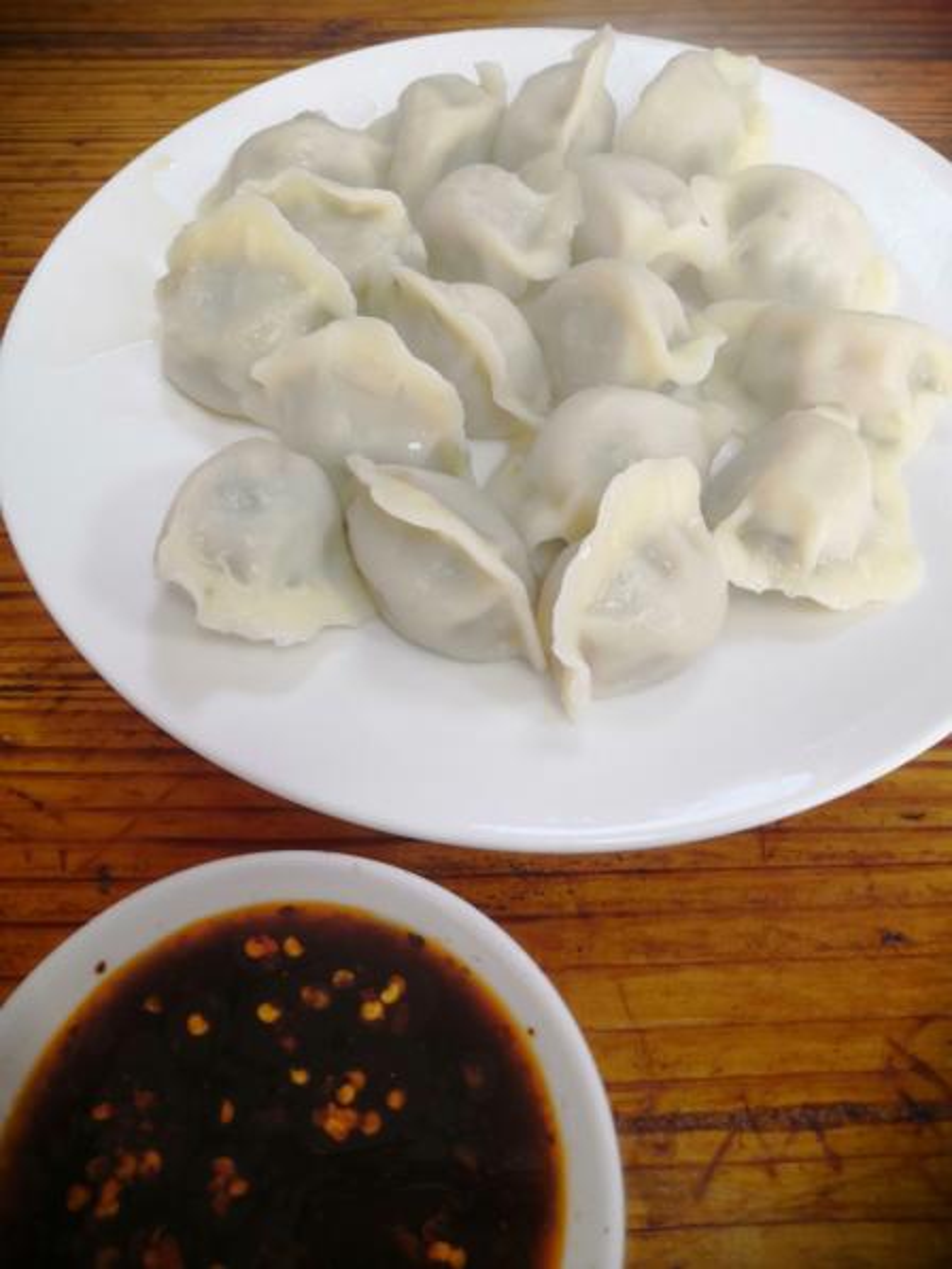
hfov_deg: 51.4
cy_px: 634
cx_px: 476
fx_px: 990
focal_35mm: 27
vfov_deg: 65.3
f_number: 1.8
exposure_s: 1/50
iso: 125
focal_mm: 3.95
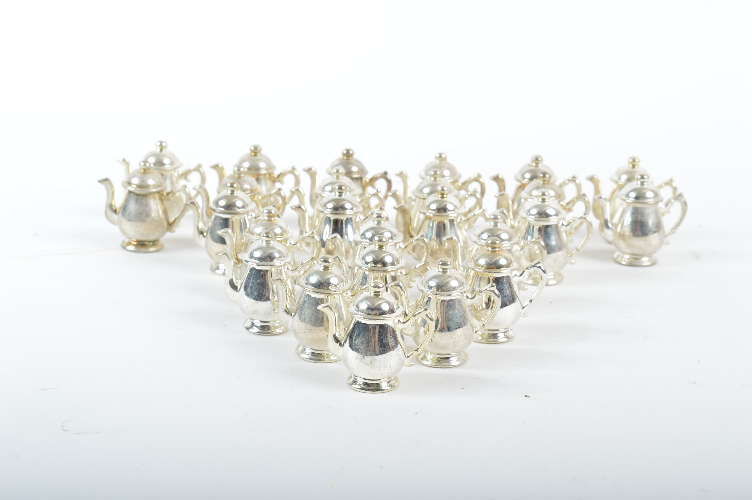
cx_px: 376
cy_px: 250
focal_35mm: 82
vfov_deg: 16.5
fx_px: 1722
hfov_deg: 24.6
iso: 100
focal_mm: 55
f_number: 13
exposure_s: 1/200
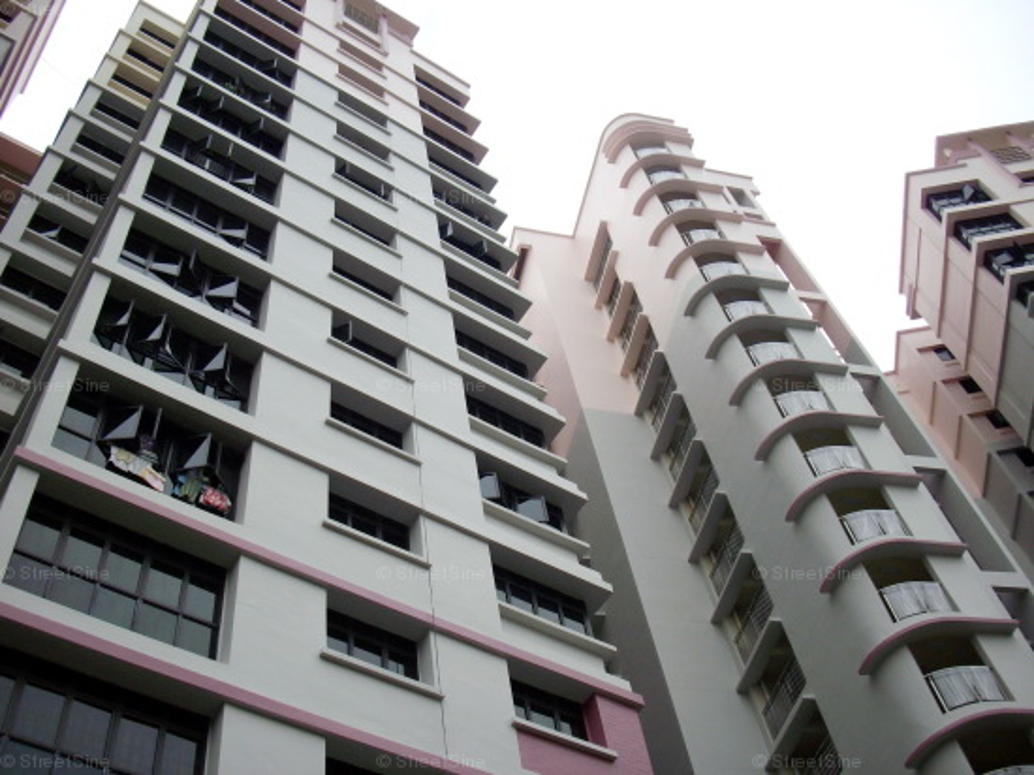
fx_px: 1105
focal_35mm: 37
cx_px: 517
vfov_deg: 38.6
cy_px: 388
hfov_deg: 50.2
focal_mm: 6.2
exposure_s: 1/250
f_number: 2.8
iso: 80
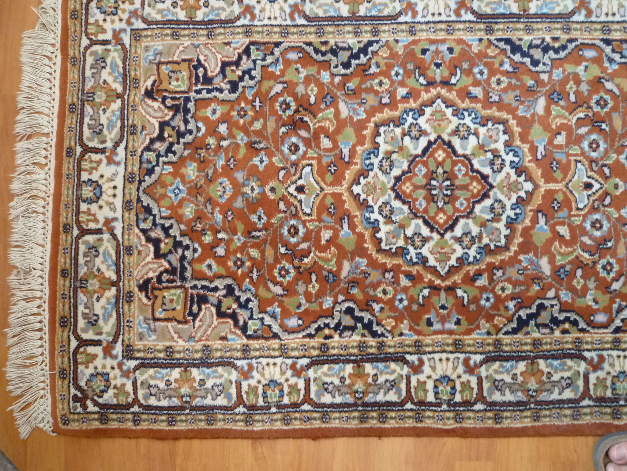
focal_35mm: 25
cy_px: 236
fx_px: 453
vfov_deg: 54.9
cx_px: 314
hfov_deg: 69.4
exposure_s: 1/15
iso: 400
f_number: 2.8
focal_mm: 4.5
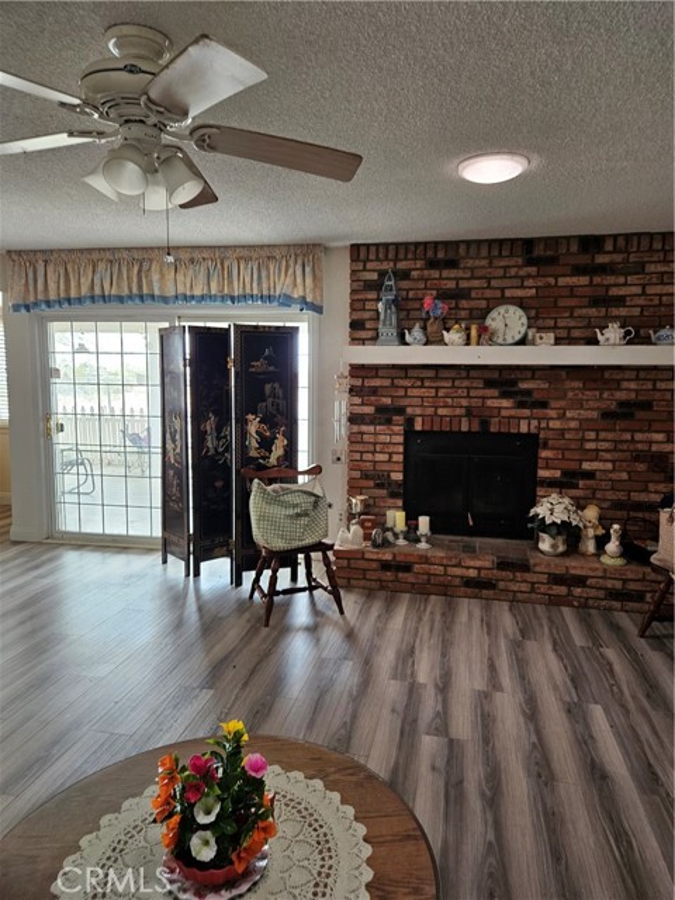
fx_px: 598
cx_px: 338
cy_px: 450
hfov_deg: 58.9
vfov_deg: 73.9
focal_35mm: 23
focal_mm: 5.4
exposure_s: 1/120
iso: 320
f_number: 1.8
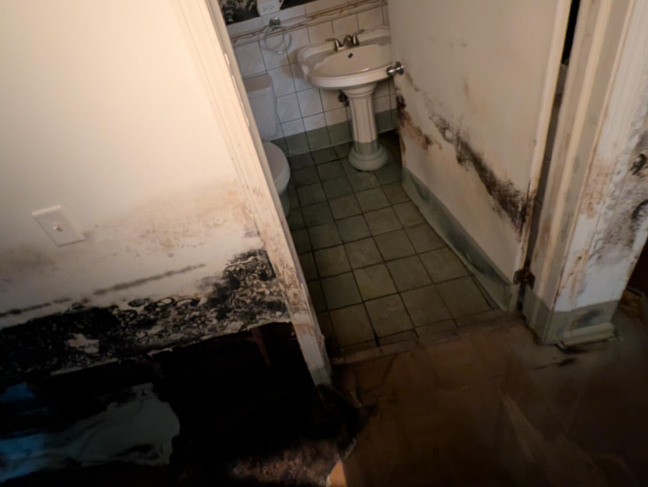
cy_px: 129
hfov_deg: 83.8
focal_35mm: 19
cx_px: 266
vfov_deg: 65.2
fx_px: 356
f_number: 1.95
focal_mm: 2.23
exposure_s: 1/10.9
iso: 3912
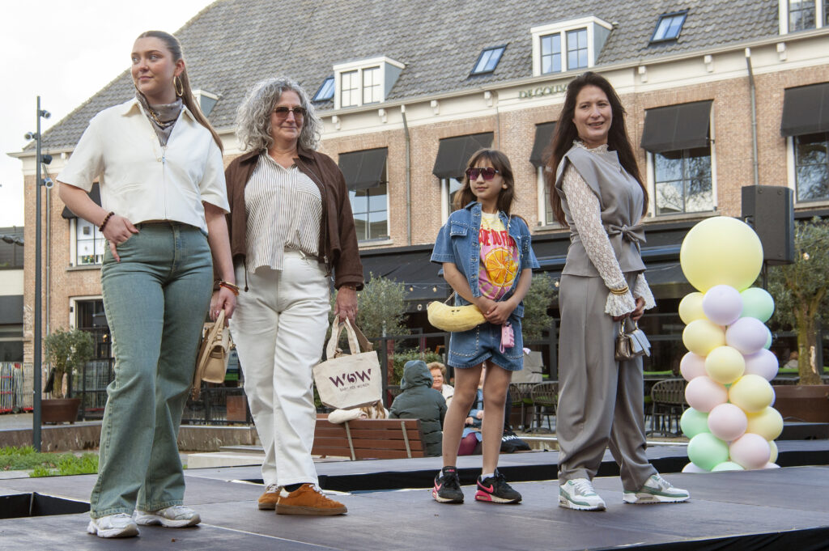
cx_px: 414
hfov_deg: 44.5
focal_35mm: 44
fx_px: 1012
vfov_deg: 30.5
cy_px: 276
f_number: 8
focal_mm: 44
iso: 500
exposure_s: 1/400
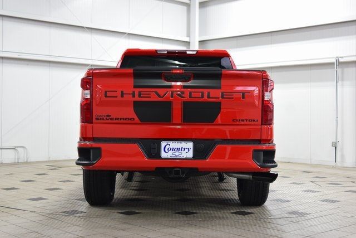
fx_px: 534
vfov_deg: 25.1
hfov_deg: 36.9
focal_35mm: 54
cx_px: 178
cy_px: 119
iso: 1600
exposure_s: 1/60
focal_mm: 36
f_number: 5
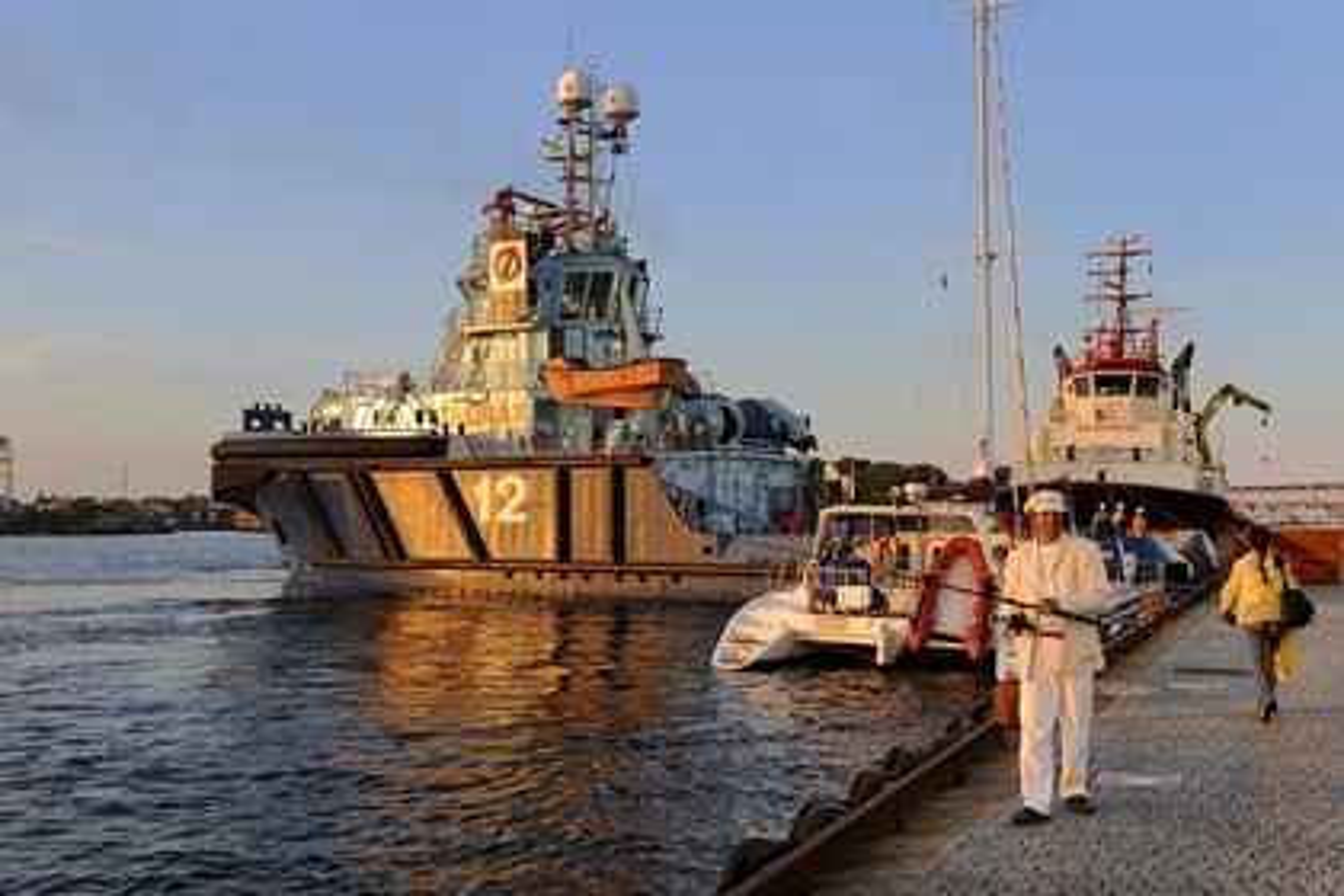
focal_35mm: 40
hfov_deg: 48.5
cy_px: 448
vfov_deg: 33.4
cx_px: 672
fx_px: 1493
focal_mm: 40
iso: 400
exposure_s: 1/320
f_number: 6.3
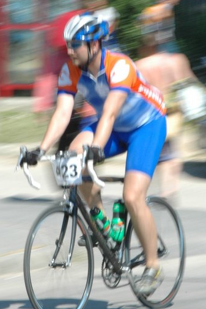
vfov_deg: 11.0
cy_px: 176
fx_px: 1603
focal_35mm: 187
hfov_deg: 7.4
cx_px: 100
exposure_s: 1/45
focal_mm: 105
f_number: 27
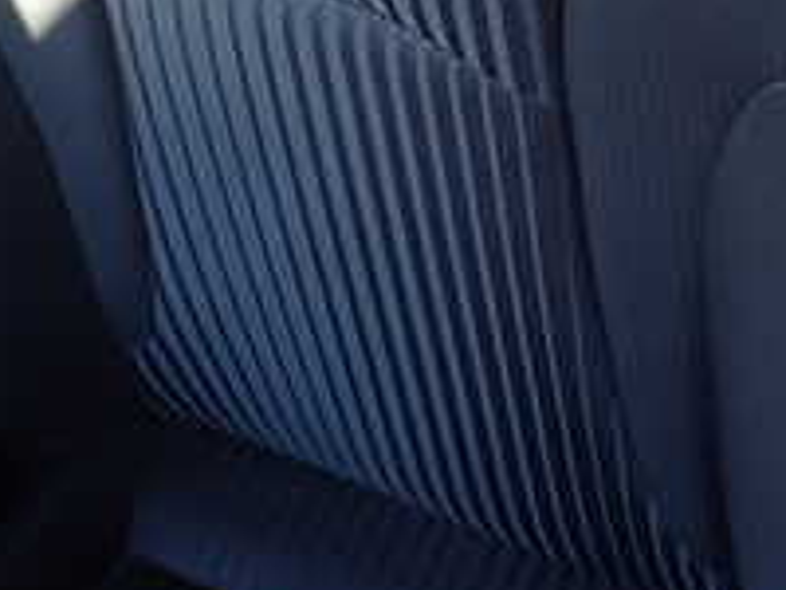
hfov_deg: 26.0
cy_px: -102
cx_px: 401
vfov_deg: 18.7
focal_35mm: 75
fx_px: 1703
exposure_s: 1/60
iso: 125
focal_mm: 4.5
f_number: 2
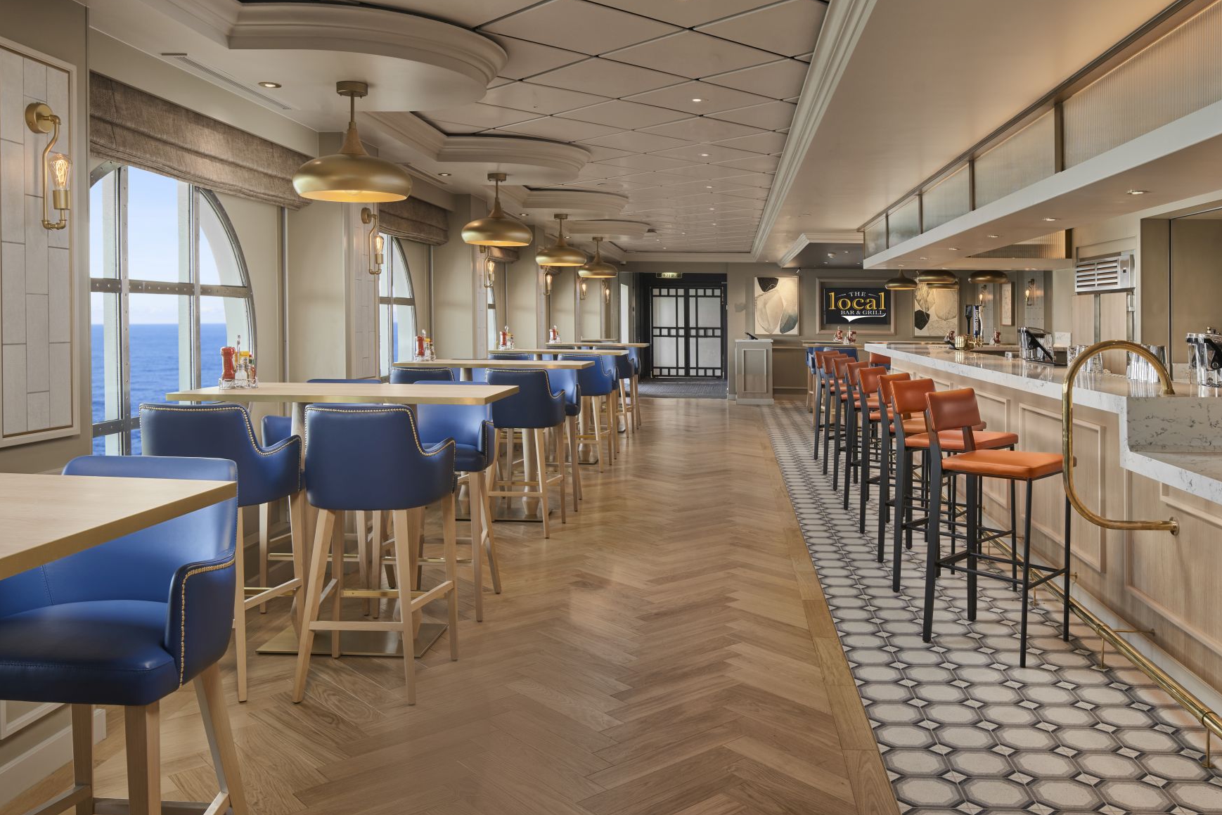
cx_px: 703
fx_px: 984
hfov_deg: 63.3
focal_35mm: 29
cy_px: 382
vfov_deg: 44.9
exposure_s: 1/125
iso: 100
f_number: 10
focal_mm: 24
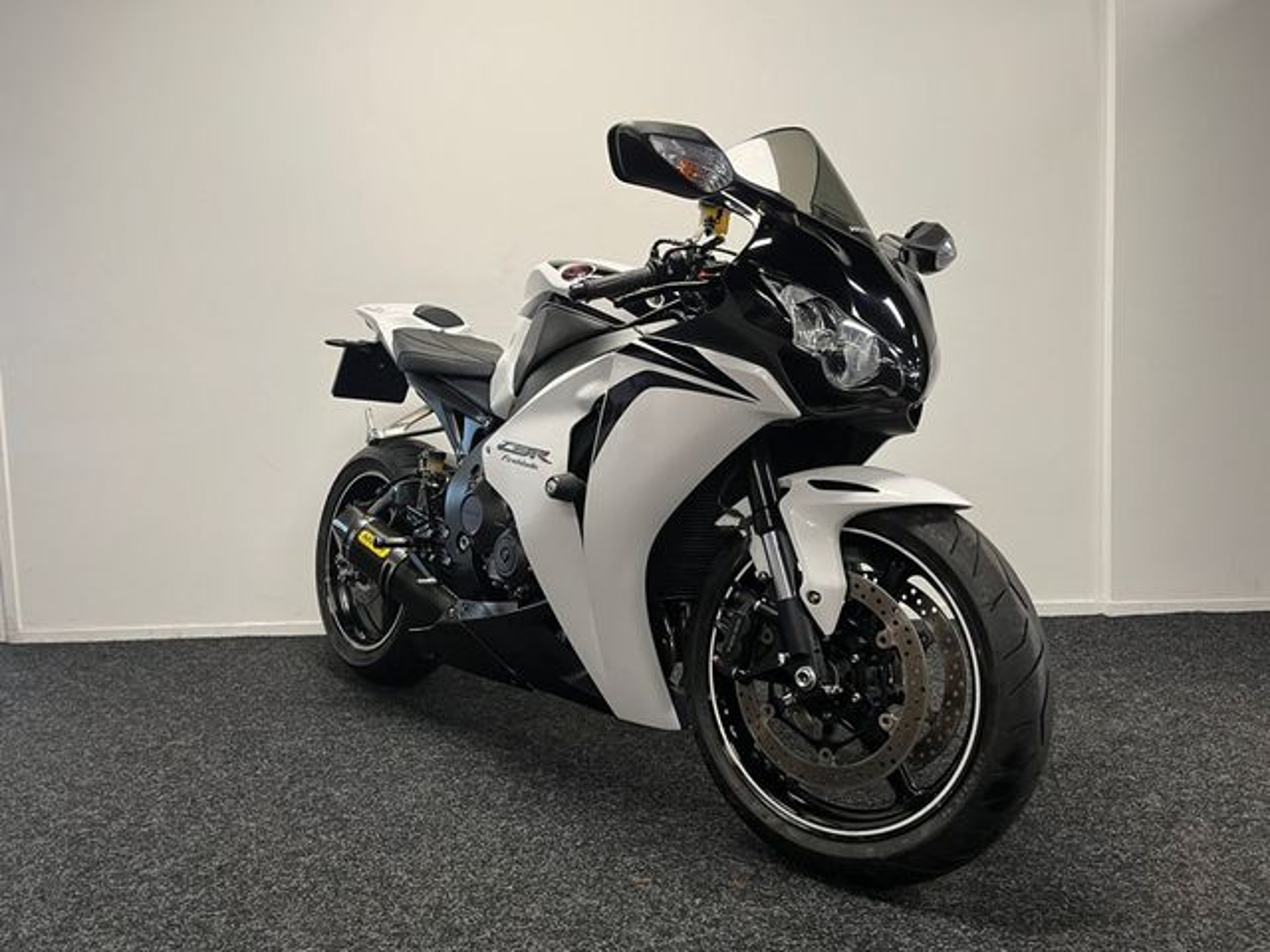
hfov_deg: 67.3
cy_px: 476
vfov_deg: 53.1
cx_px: 635
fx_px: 954
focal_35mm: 26
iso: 80
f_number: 1.6
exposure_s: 1/50
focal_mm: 5.1
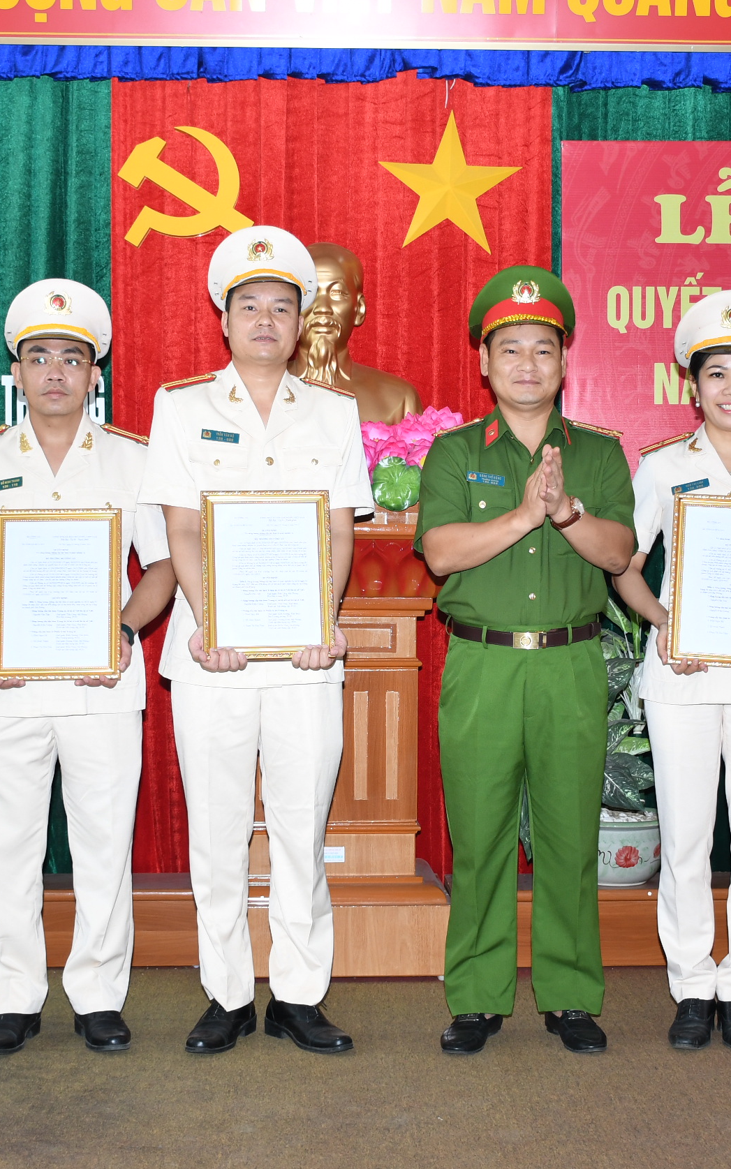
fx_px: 1944
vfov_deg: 33.4
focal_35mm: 61
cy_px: 523
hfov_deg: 21.3
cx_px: 415
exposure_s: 1/200
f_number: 4
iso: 400
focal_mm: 24
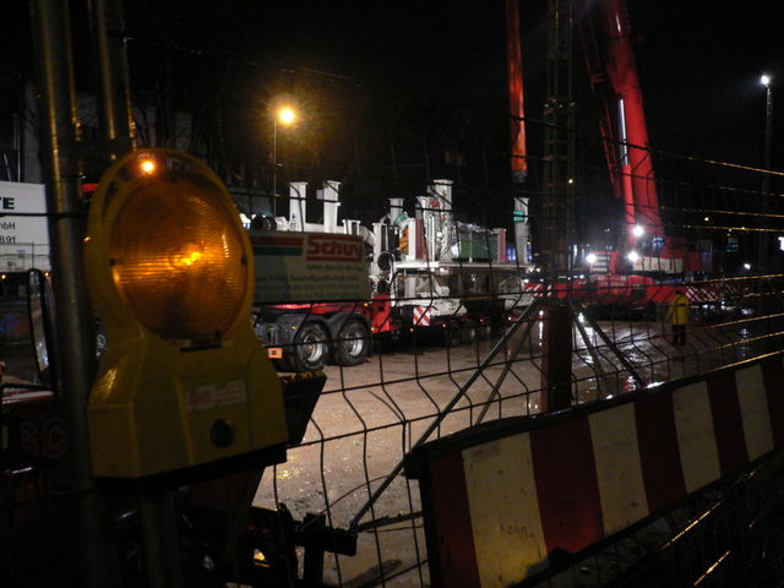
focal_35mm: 35
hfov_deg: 52.6
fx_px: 793
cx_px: 392
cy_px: 294
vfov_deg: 40.7
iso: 200
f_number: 2.8
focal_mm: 5.8
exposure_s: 1/8
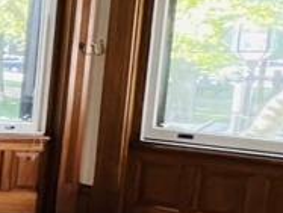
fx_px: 582
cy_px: 92
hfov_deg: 14.1
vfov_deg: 20.8
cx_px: -439
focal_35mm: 71
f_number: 1.8
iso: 200
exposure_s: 1/99
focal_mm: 1.57
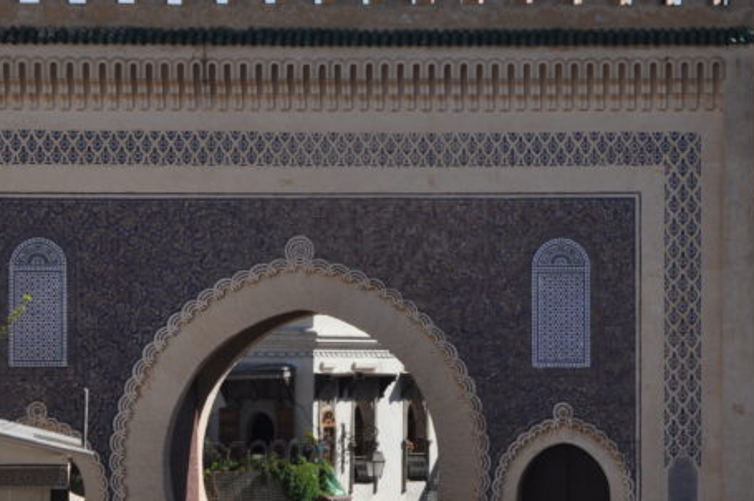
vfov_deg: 5.4
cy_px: 350
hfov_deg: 8.1
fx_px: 5294
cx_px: 656
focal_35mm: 253
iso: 200
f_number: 9
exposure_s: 1/640
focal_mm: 75
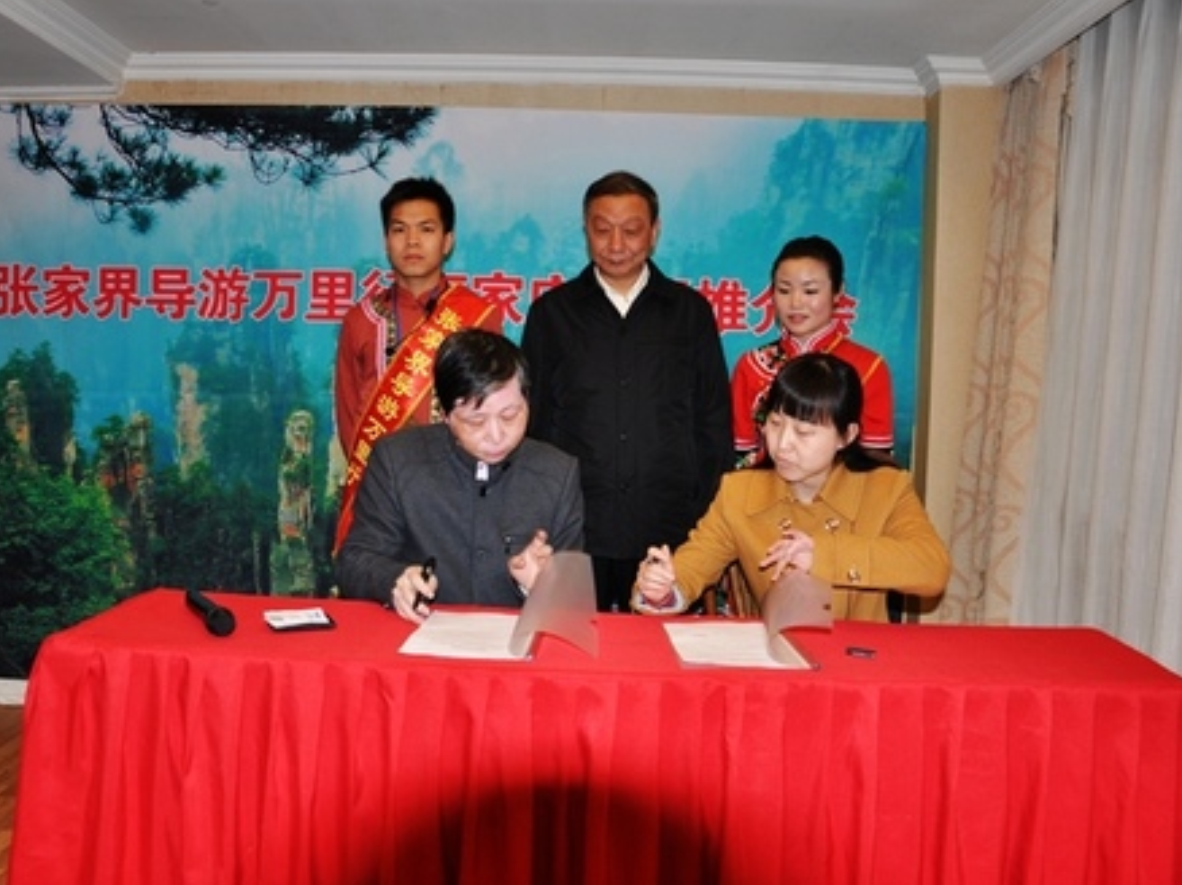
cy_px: 442
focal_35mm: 35
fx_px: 1179
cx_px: 553
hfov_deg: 53.2
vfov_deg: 41.1
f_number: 3.8
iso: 200
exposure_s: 1/60
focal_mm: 21
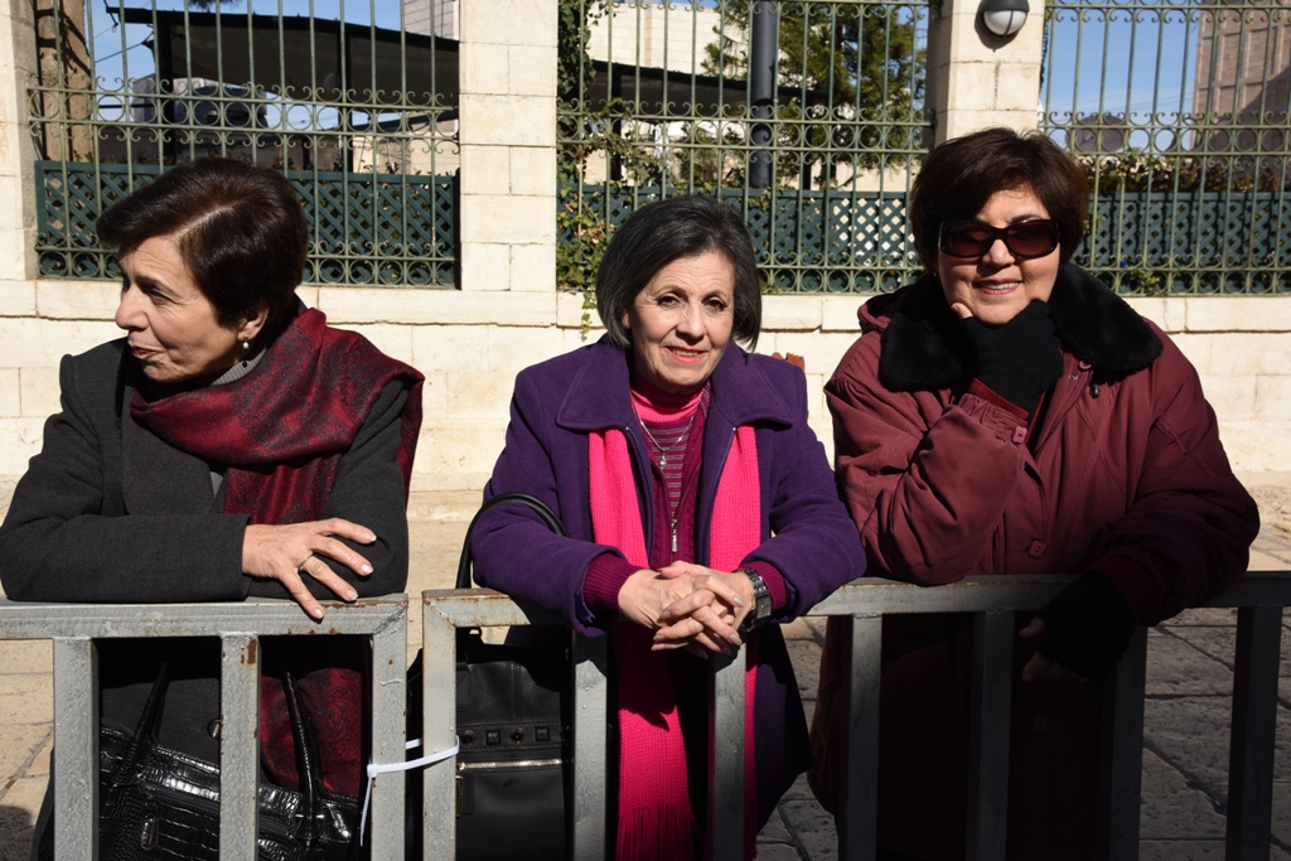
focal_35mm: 44
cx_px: 646
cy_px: 430
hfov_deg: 44.5
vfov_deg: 30.5
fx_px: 1578
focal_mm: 44
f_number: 13
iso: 500
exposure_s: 1/640
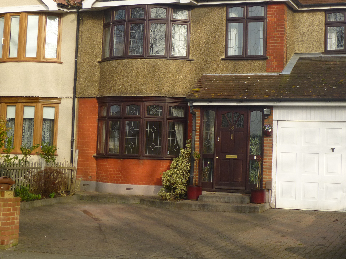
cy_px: 90
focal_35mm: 62
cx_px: 220
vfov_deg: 23.6
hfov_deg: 31.0
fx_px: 620
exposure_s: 1/400
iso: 100
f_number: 3.8
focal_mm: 7.4
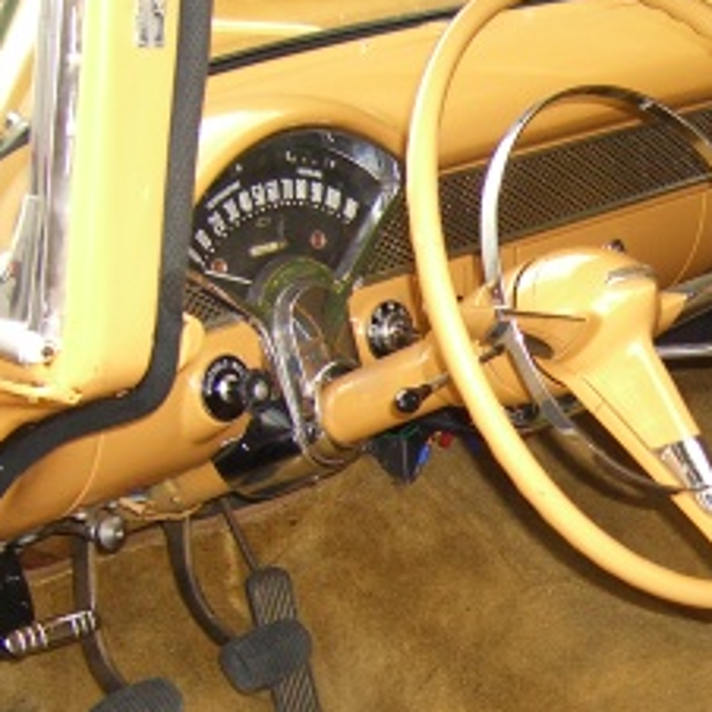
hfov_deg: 17.9
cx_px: 687
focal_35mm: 95
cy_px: 614
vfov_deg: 18.1
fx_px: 2211
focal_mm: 7.9
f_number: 2.8
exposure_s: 1/100
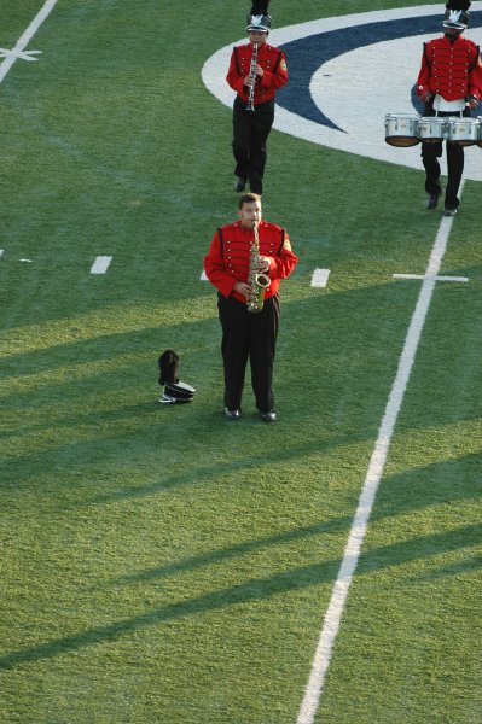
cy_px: 362
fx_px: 6035
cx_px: 241
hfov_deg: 4.6
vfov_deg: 6.9
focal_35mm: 300
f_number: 4
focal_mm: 200
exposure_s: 1/250
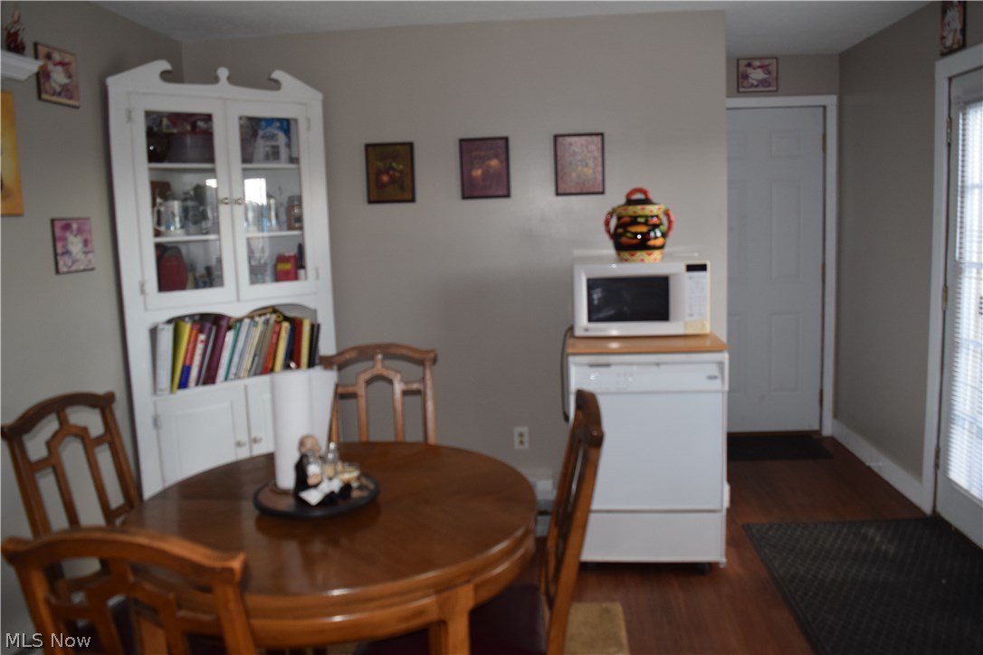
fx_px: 737
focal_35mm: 27
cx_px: 492
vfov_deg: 47.9
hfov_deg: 67.4
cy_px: 328
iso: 800
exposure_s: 1/80
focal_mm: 18
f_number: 4.5
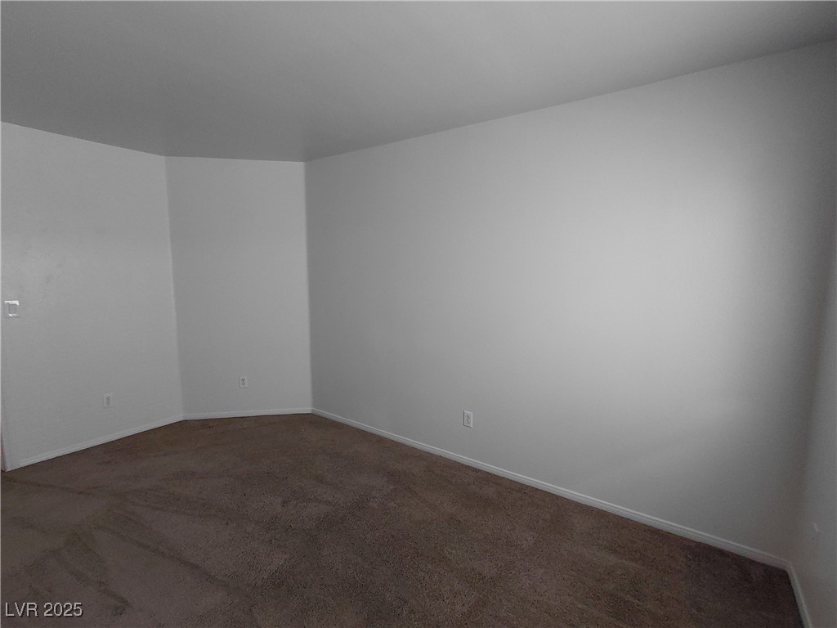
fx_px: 387
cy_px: 314
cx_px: 418
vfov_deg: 78.1
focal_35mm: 16
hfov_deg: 94.5
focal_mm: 1.64
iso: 100
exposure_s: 1/60
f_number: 2.2
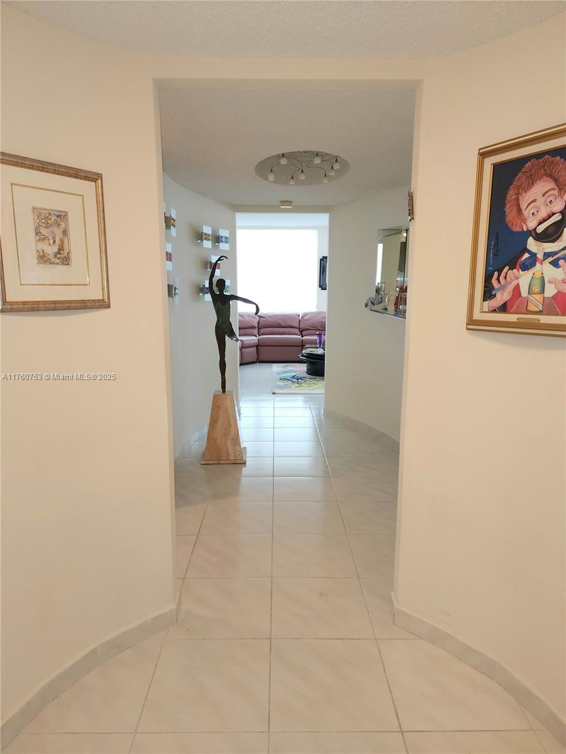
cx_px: 283
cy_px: 377
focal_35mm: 23
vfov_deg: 73.9
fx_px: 501
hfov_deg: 58.9
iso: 100
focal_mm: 6.4
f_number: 1.8
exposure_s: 1/60.2
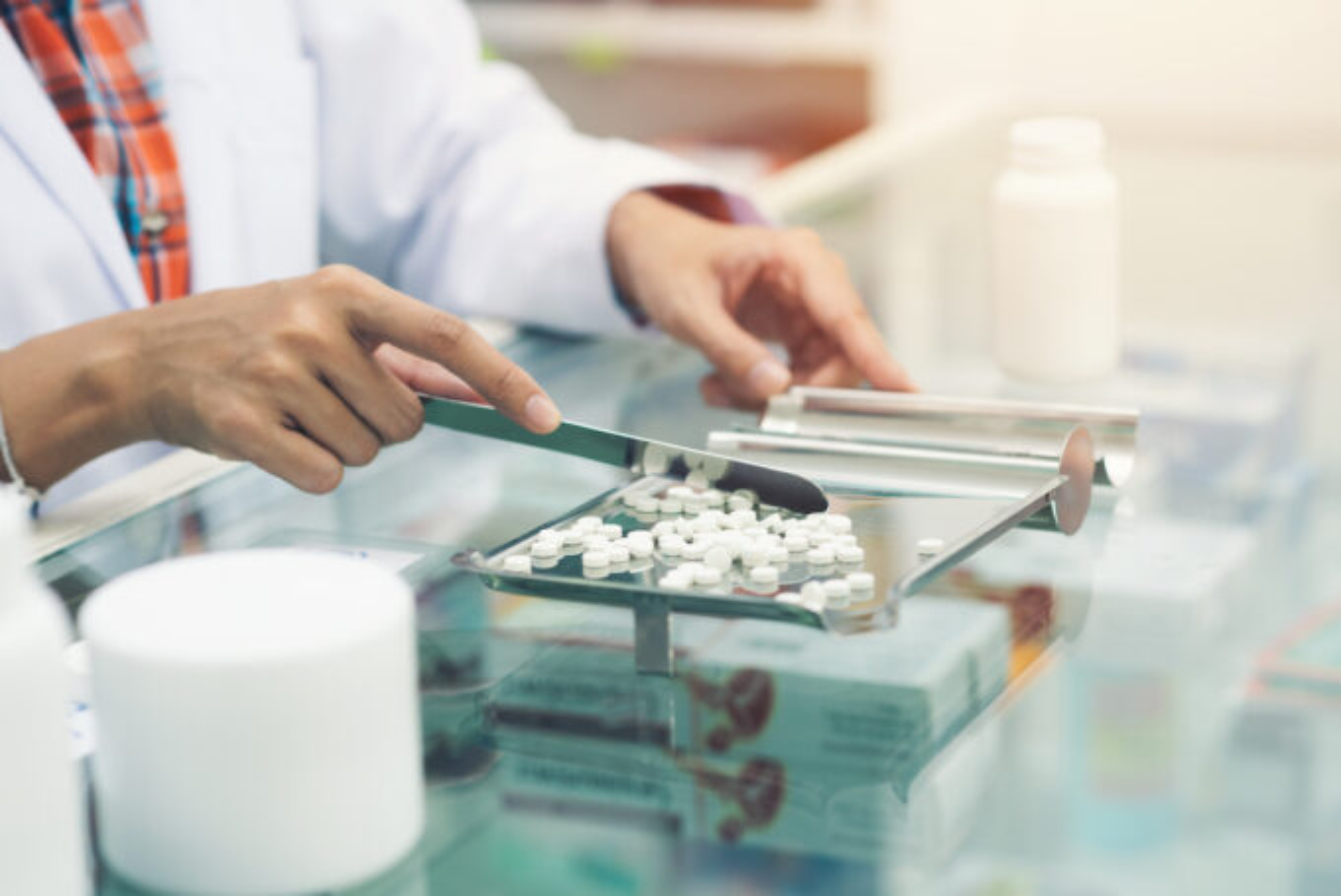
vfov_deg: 16.1
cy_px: 448
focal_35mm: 85
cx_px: 670
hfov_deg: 23.9
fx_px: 3168
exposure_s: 1/160
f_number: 3.5
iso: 250
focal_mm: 85
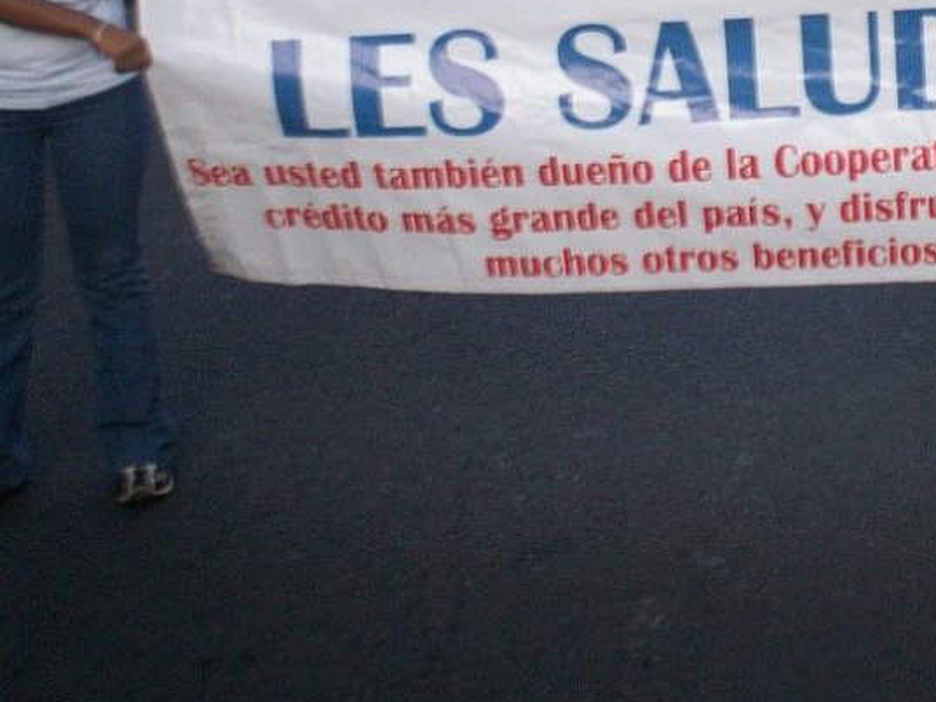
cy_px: -11
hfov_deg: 25.2
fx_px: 2028
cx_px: 835
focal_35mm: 75
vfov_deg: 19.1
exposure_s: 1/24.6
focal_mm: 6
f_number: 4.5
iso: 140
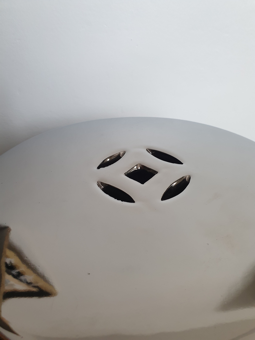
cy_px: 170
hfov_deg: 53.1
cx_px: 128
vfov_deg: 67.3
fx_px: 255
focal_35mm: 26
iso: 160
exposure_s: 1/60
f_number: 2.4
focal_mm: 4.3
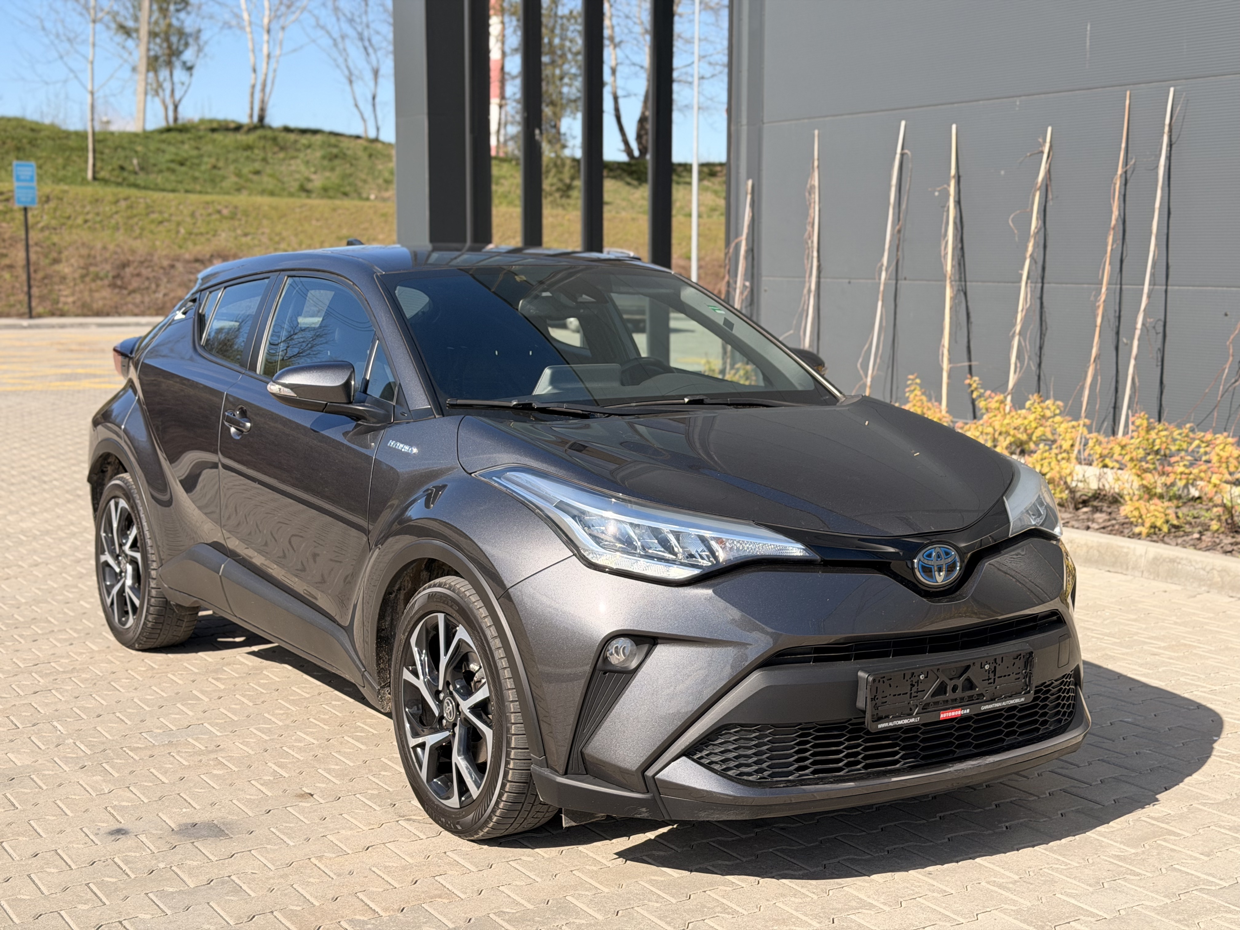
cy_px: 465
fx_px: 1719
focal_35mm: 48
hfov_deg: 39.7
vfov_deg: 30.3
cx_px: 620
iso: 80
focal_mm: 6.76
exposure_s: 1/3534
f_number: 1.78
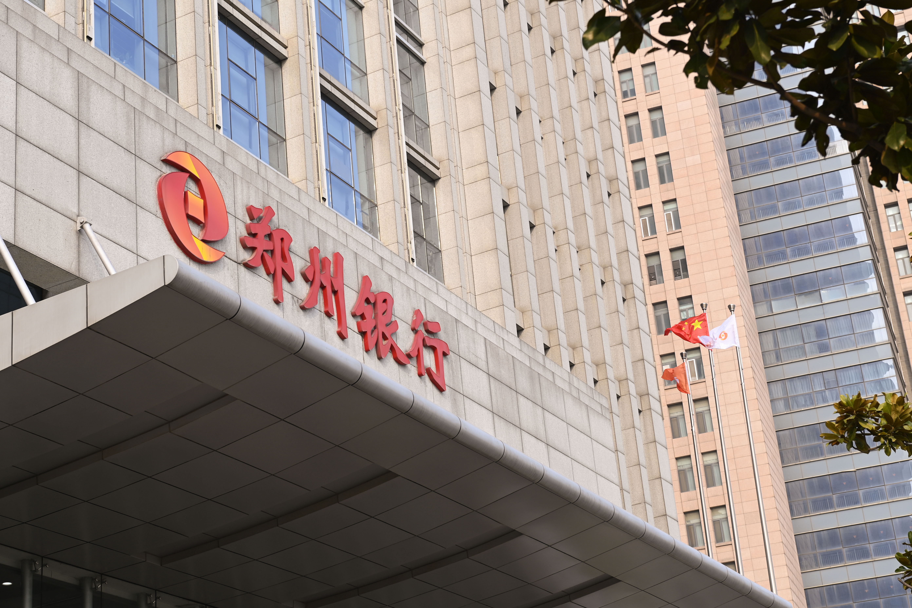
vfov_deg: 19.5
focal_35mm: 70
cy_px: 304
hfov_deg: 28.8
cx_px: 456
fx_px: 1773
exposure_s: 1/200
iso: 160
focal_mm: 70
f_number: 8
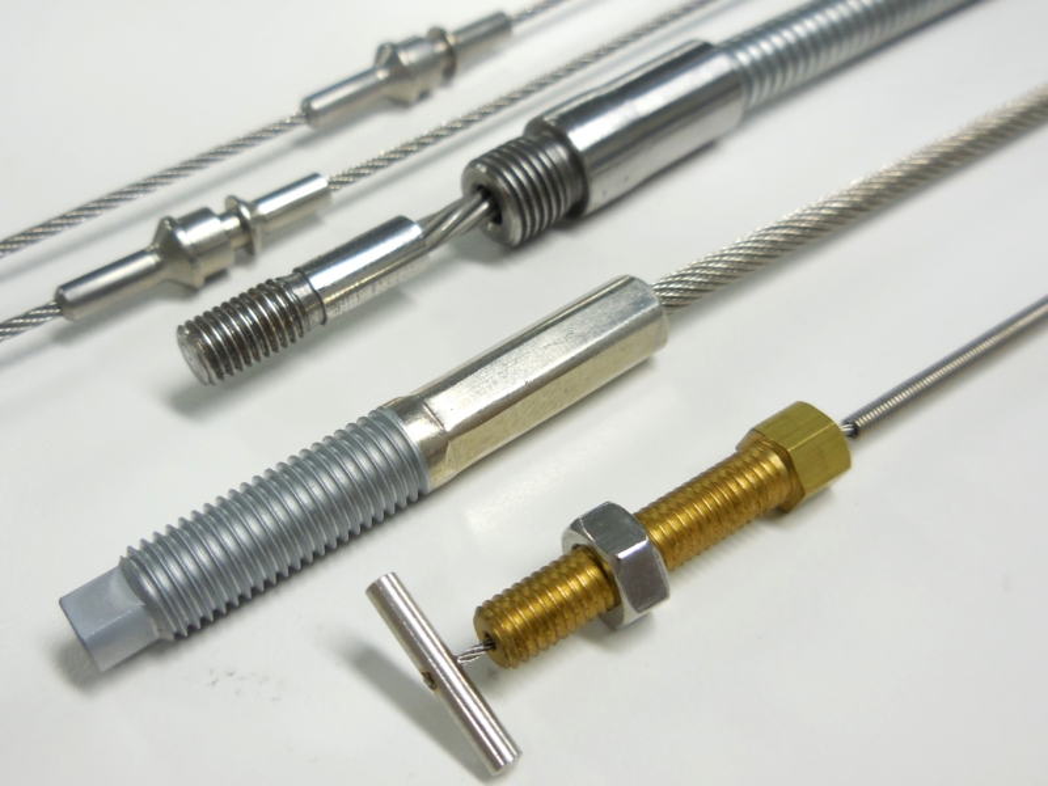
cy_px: 393
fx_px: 999
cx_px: 524
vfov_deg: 42.9
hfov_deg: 55.4
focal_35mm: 33
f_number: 3.7
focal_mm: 5.9
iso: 125
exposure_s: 1/40
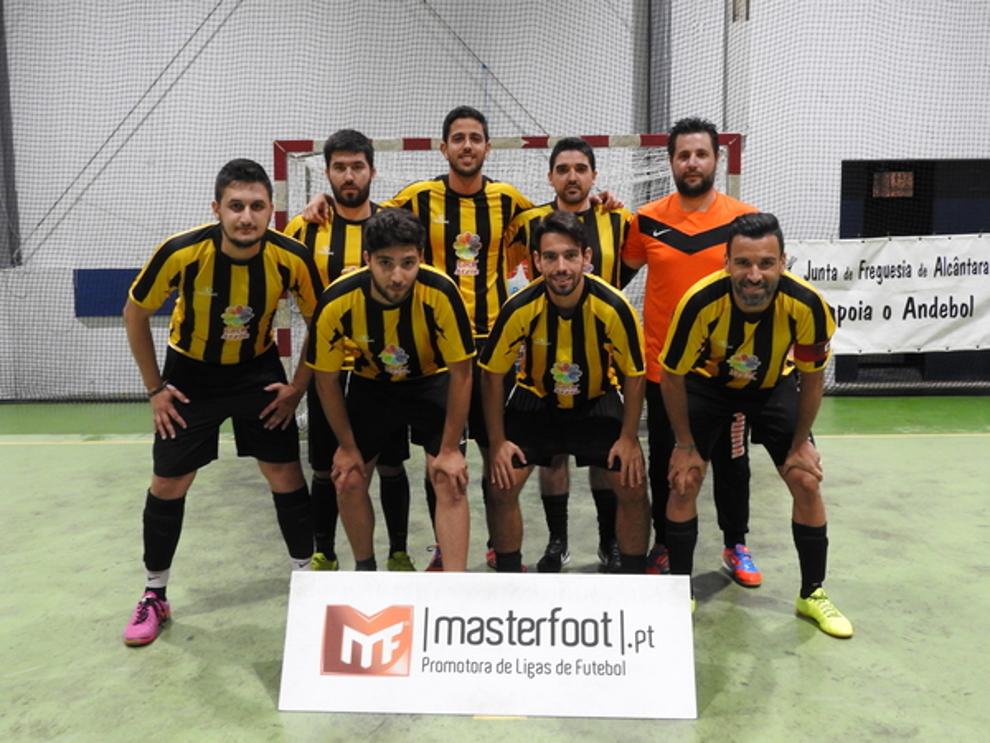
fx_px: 944
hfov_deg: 55.4
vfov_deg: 42.9
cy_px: 372
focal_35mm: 33
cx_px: 495
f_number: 4.5
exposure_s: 1/10
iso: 400
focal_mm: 5.9
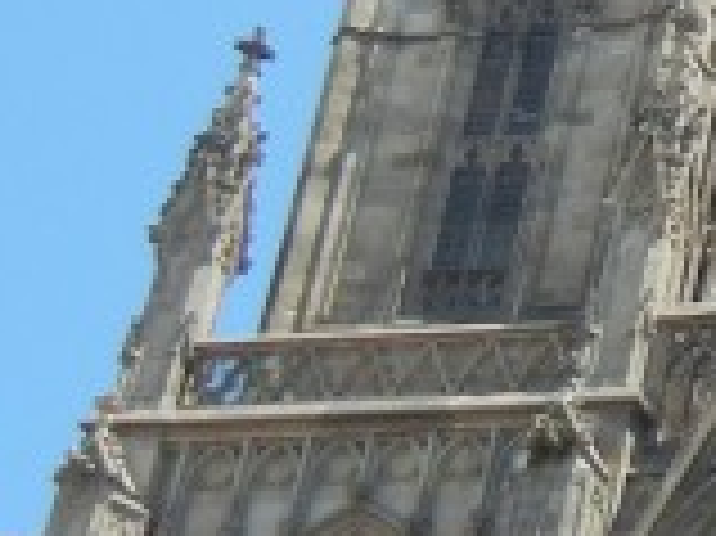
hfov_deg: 9.5
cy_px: -270
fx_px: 3989
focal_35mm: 193
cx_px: 1509
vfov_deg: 7.5
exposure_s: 1/292
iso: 160
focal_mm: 5.4
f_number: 7
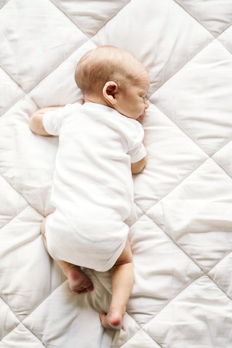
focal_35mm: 40
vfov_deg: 48.5
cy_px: 174
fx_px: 387
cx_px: 116
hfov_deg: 33.4
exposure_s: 1/200
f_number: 2.8
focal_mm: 40
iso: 1250
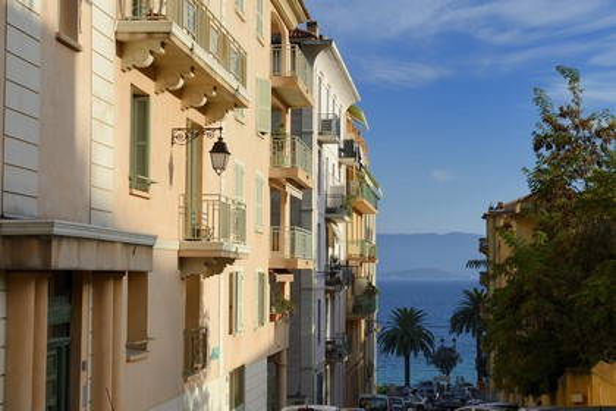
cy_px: 206
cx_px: 308
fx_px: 1198
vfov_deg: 19.5
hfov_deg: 28.8
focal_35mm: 70
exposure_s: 1/200
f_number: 13
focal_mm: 70
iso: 200
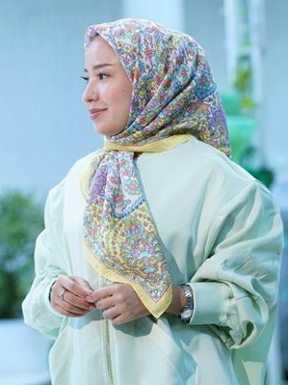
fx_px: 1365
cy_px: 174
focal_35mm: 123
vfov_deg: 16.0
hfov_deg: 12.0
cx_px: 147
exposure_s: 1/200
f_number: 4
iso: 640
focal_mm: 110
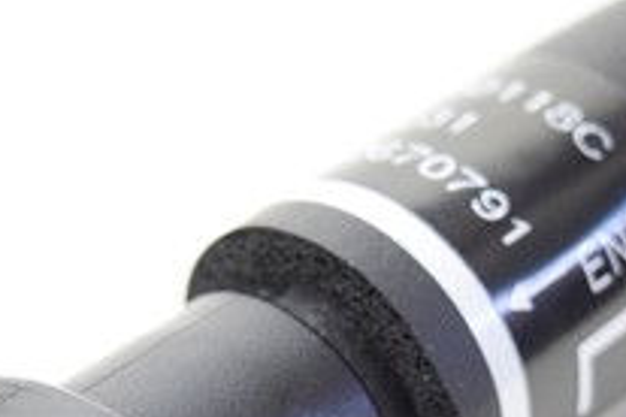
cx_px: 245
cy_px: 446
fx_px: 2417
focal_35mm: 139
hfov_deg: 14.7
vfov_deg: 9.8
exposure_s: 1/60
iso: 2500
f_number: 4.2
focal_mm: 30
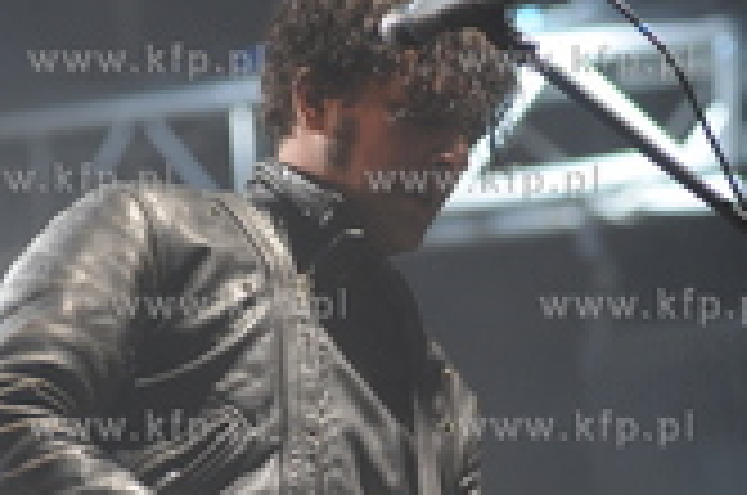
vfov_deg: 3.7
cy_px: 364
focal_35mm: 374
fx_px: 7746
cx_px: 387
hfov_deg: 5.5
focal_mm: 155
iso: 800
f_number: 4
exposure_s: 1/200
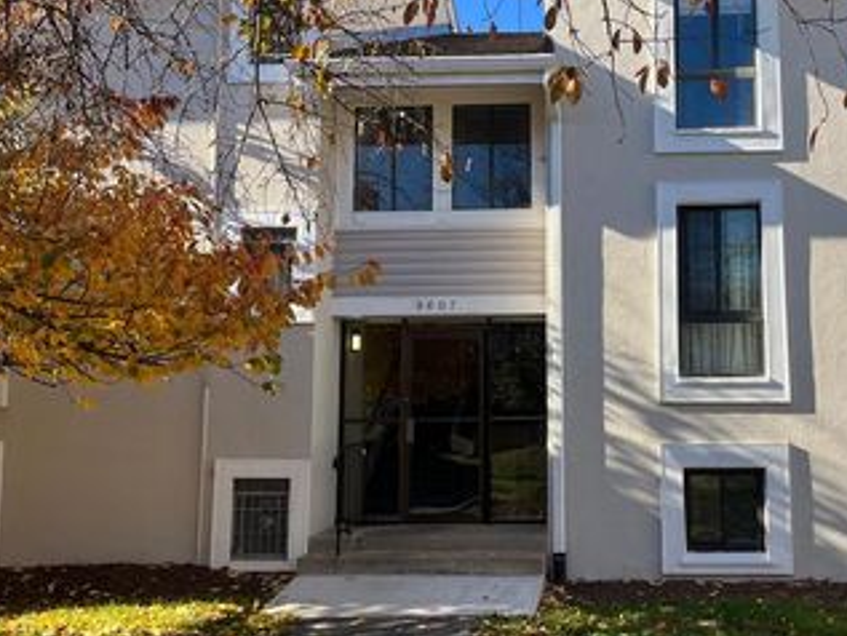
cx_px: 564
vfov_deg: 35.1
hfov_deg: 45.1
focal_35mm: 41
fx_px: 1004
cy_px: 285
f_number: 1.6
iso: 50
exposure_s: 1/1536
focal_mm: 5.1
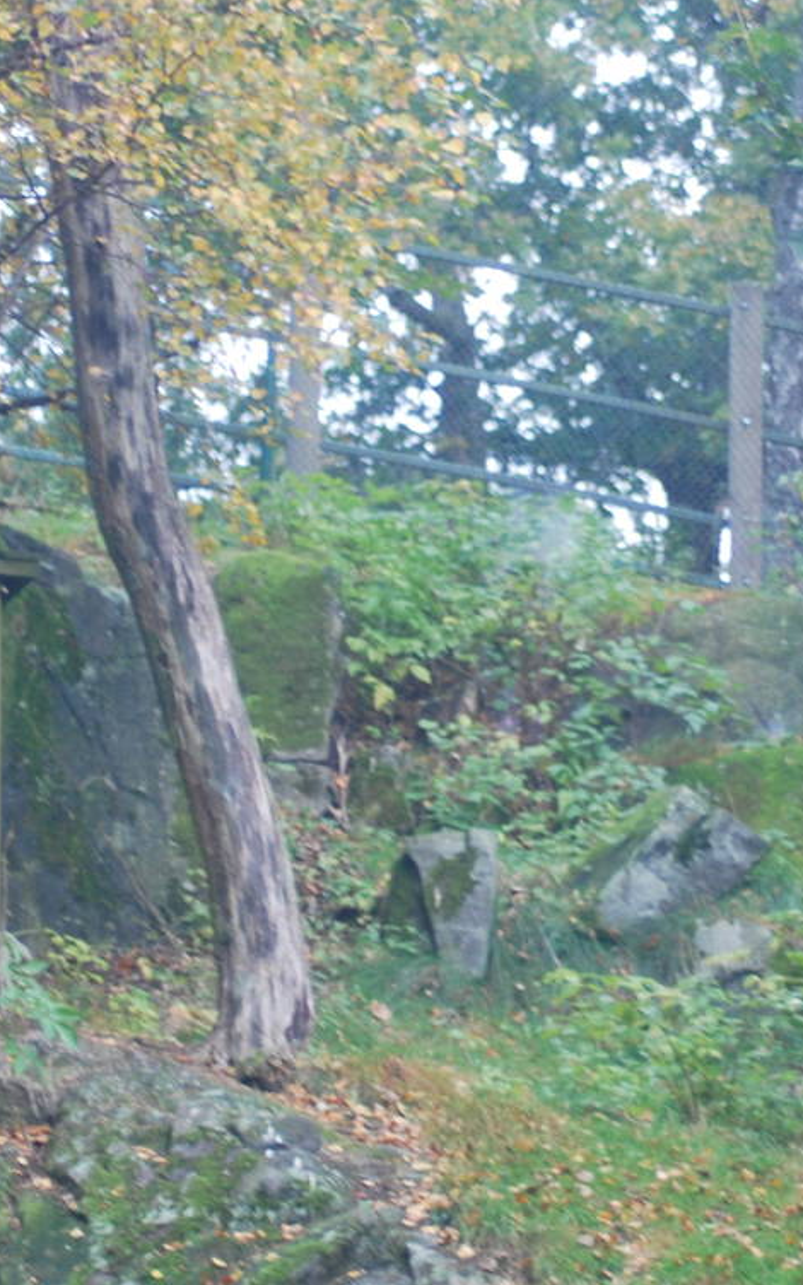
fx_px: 7983
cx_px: 788
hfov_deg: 5.7
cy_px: 601
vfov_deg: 9.2
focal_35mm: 228
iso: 250
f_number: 4
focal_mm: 70
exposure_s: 1/125
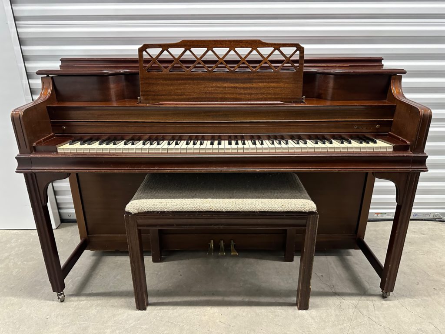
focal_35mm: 24
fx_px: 309
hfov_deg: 71.6
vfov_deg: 56.8
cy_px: 167
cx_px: 222
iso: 500
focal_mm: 6.86
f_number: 1.78
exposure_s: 1/60
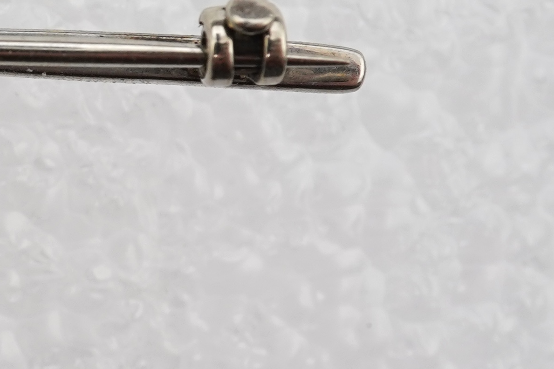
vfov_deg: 9.2
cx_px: -290
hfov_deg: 13.0
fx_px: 2292
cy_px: 64
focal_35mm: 149
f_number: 18
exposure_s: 1/100
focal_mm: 30
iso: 500
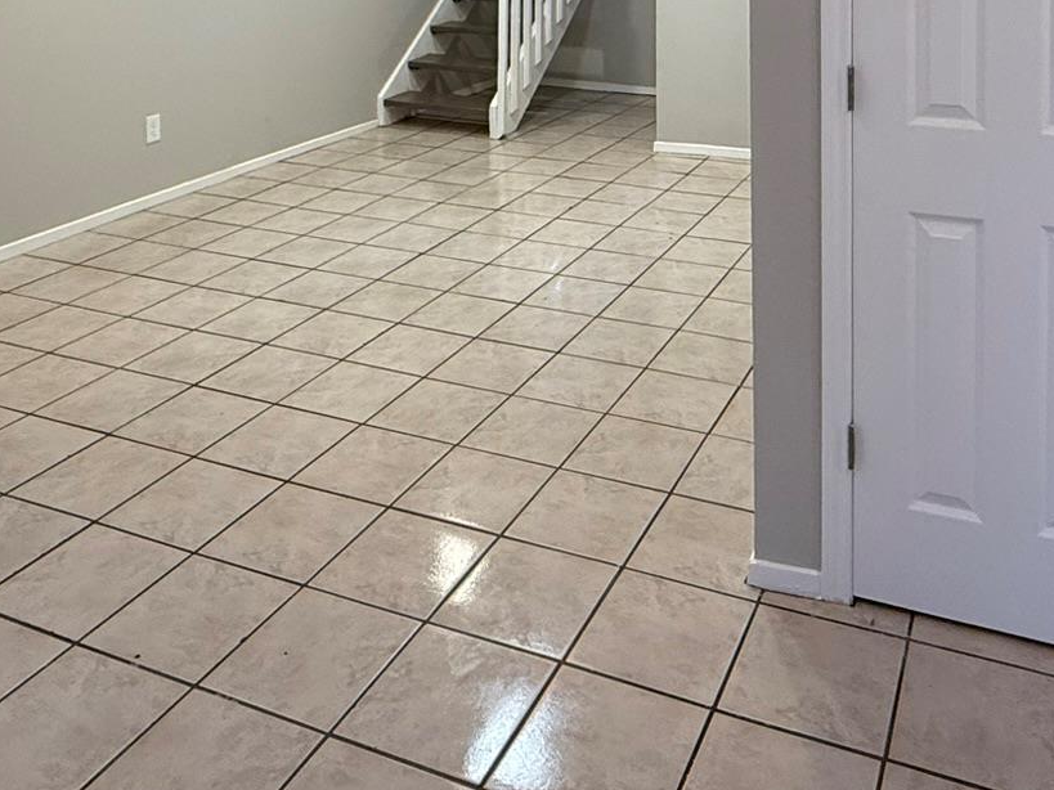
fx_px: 1066
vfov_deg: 35.3
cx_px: 646
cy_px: -64
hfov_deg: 52.2
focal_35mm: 35
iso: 250
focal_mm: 2.22
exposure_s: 1/120
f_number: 2.2
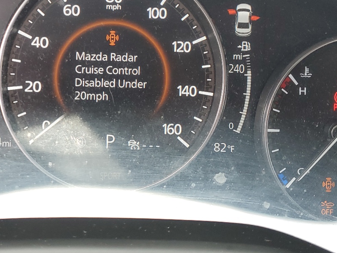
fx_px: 506
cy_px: 72
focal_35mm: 52
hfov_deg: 36.2
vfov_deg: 27.7
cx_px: 98
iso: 72
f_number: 1.5
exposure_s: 1/120
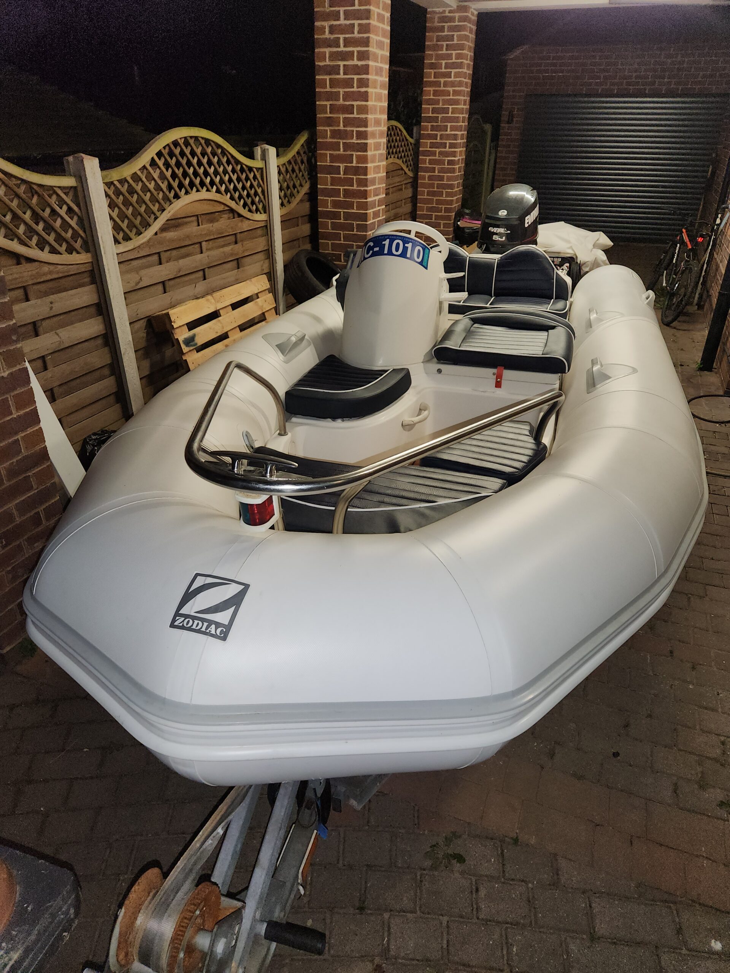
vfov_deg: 73.9
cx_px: 365
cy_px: 486
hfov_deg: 58.9
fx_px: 647
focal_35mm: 23
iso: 100
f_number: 1.8
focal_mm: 5.4
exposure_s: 1/50
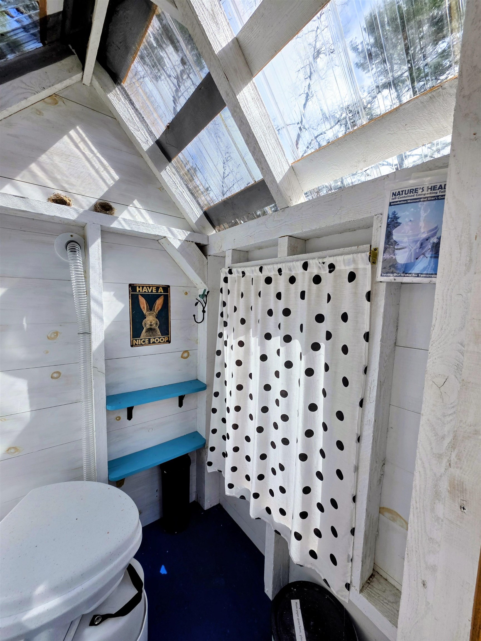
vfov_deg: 106.2
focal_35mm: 13
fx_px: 241
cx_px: 240
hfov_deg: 89.9
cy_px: 320
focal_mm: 2.2
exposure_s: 1/1910
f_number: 1.9
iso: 40
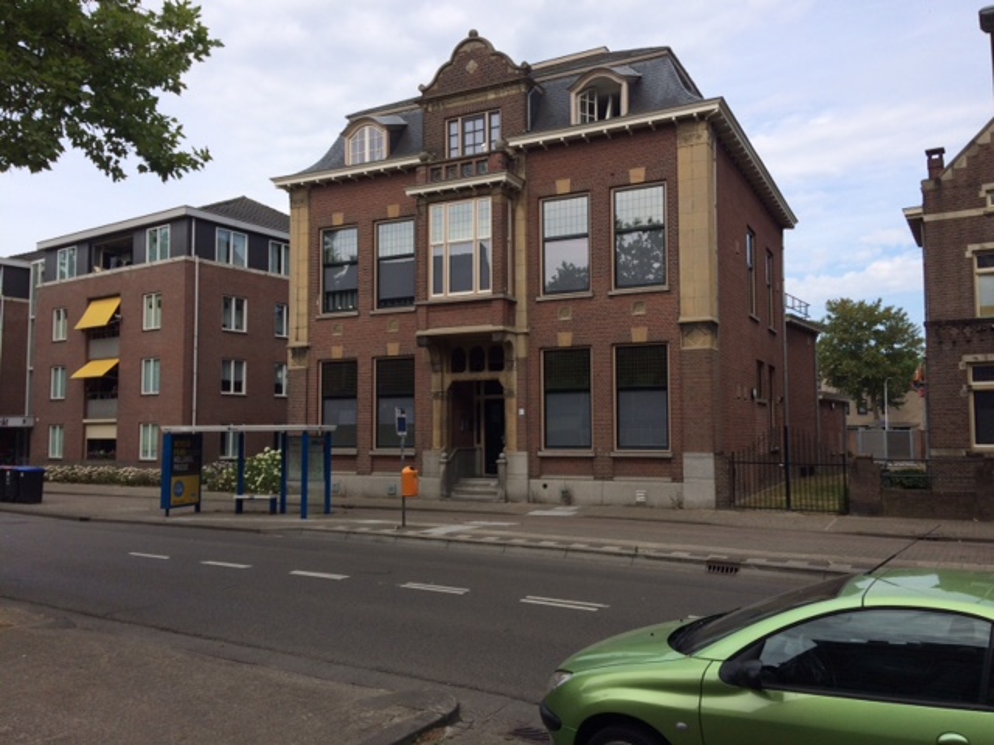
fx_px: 833
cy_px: 372
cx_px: 497
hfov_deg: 61.7
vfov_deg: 48.2
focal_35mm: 29
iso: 32
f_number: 2.2
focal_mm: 4.15
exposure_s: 1/1520
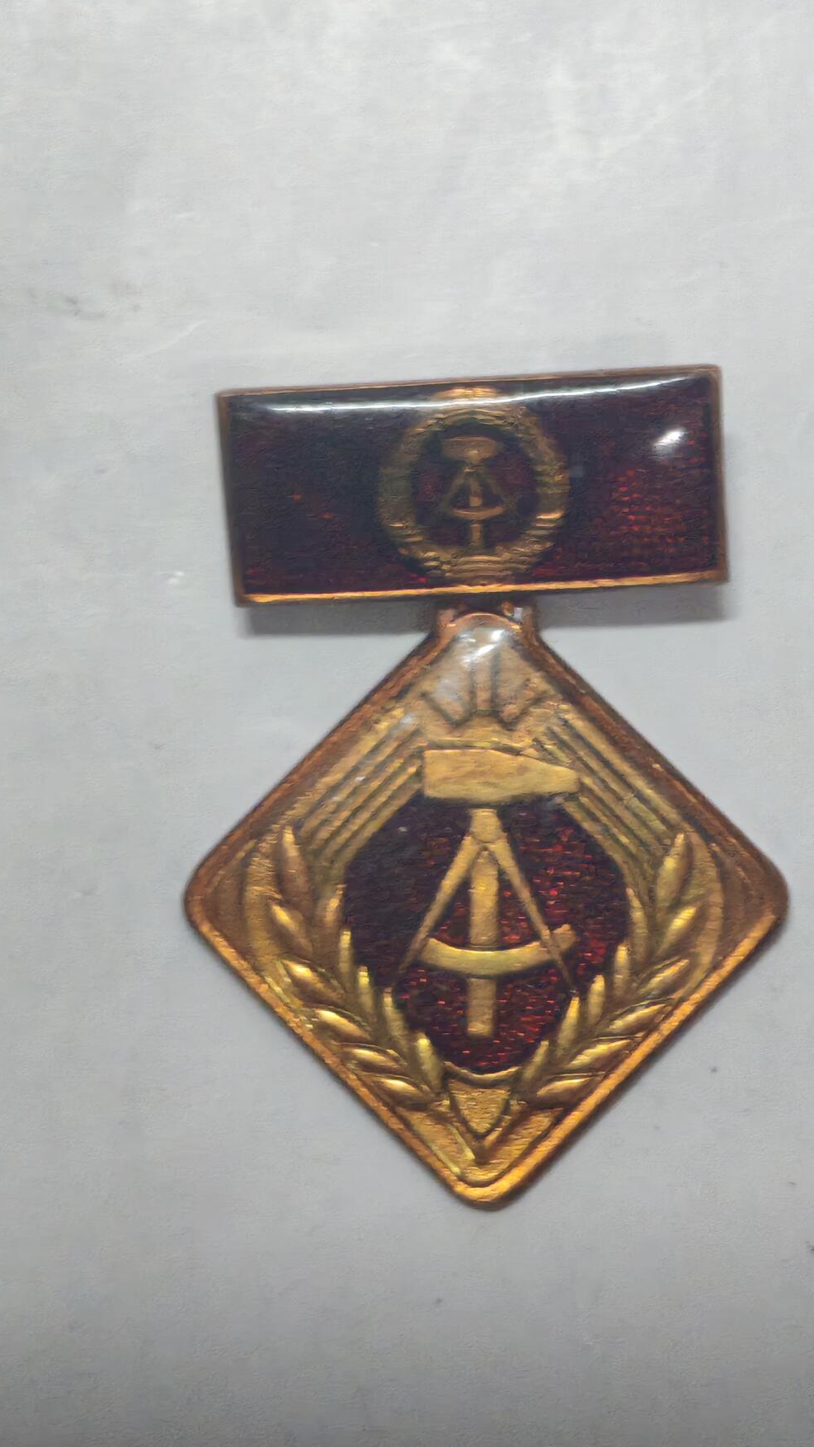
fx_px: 2917
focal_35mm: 76
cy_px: 721
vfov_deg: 27.9
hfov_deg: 15.9
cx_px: 459
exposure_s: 1/33
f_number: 1.95
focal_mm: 5.52
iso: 800
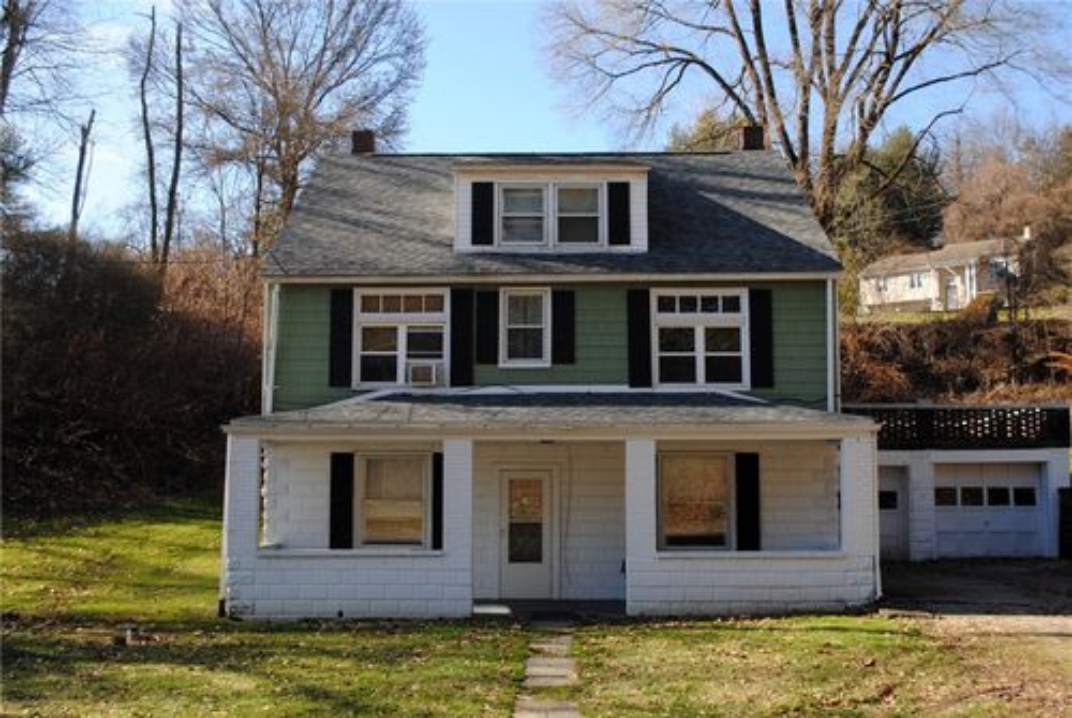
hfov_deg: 53.1
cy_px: 359
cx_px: 536
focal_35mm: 36
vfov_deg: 37.0
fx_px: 1074
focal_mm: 24
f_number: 6.3
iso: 100
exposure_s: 1/160
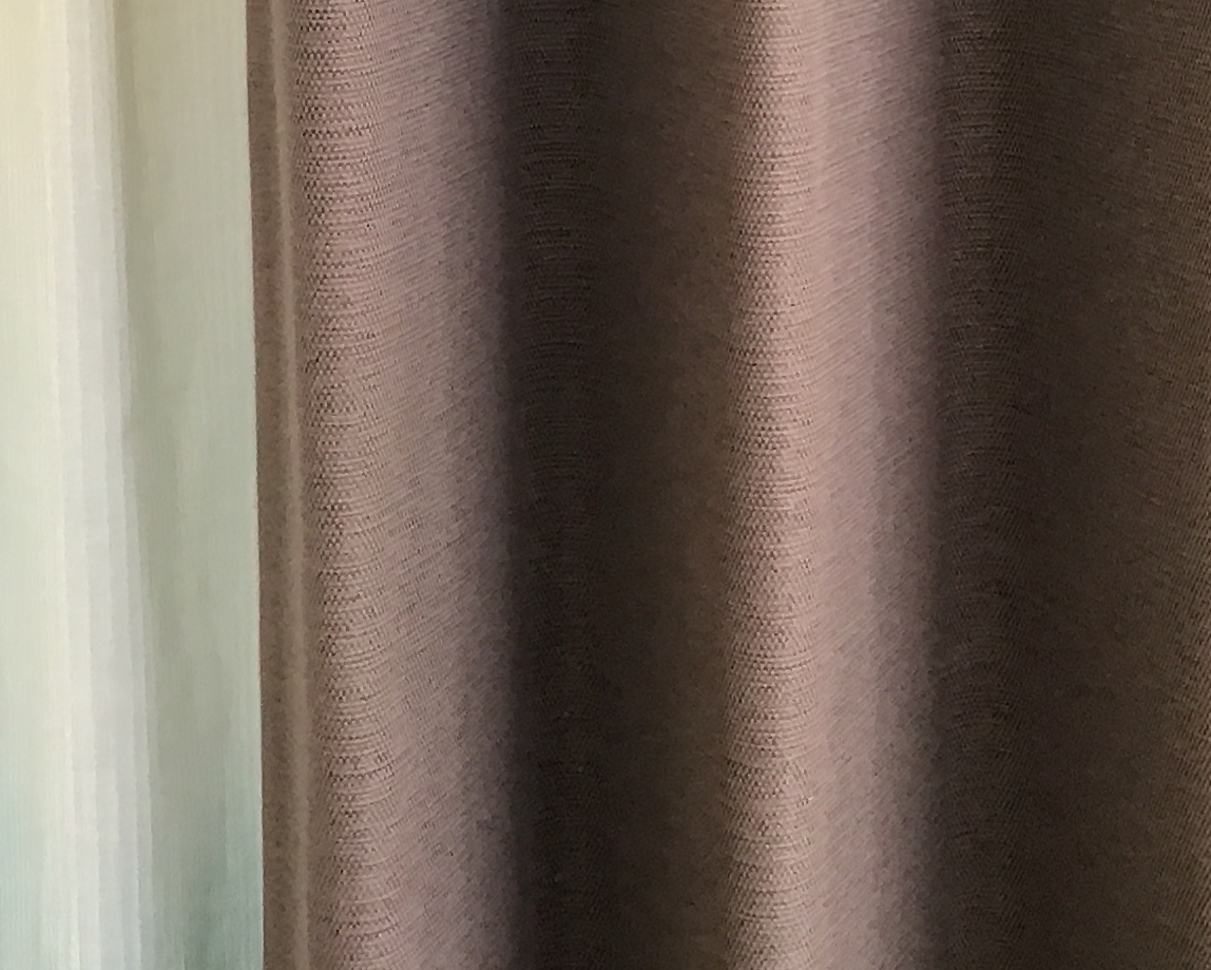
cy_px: 165
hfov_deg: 22.2
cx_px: 782
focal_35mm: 86
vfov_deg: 17.7
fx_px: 3083
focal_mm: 3.3
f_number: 2.4
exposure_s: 1/33
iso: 80
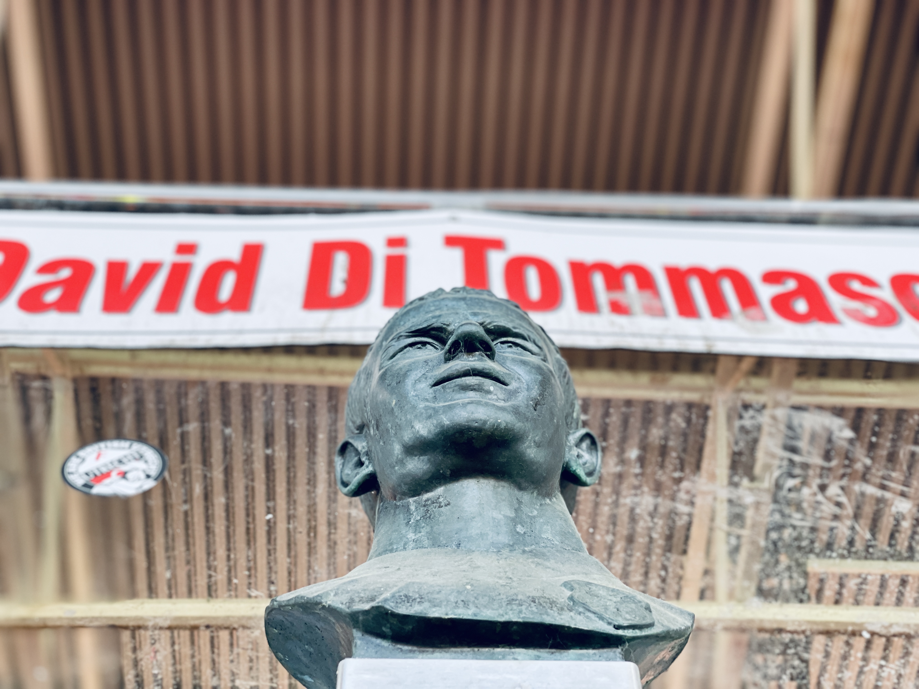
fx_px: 1699
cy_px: 344
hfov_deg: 30.3
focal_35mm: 64
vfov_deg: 22.9
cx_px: 460
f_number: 2.2
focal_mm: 7.5
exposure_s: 1/121
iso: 50
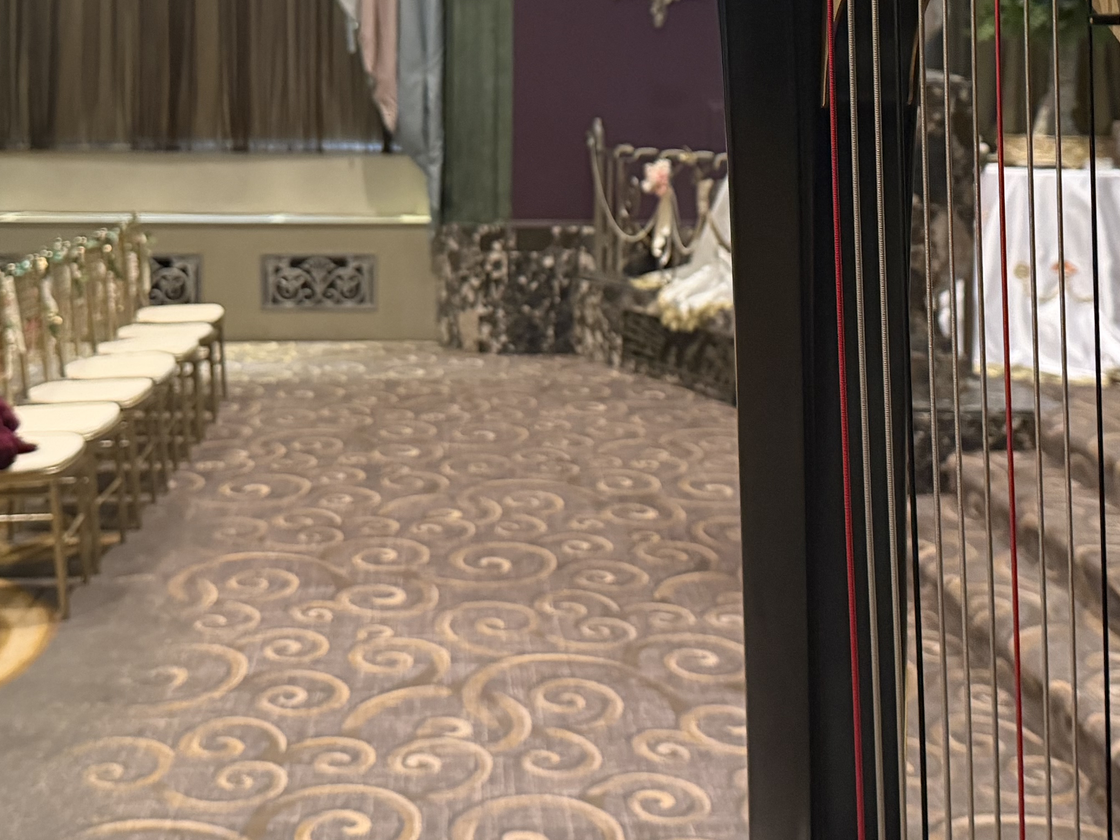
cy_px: 170
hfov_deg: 37.5
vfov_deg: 28.0
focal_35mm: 51
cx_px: 504
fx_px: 1650
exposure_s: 1/30
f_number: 1.78
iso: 800
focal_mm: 6.76
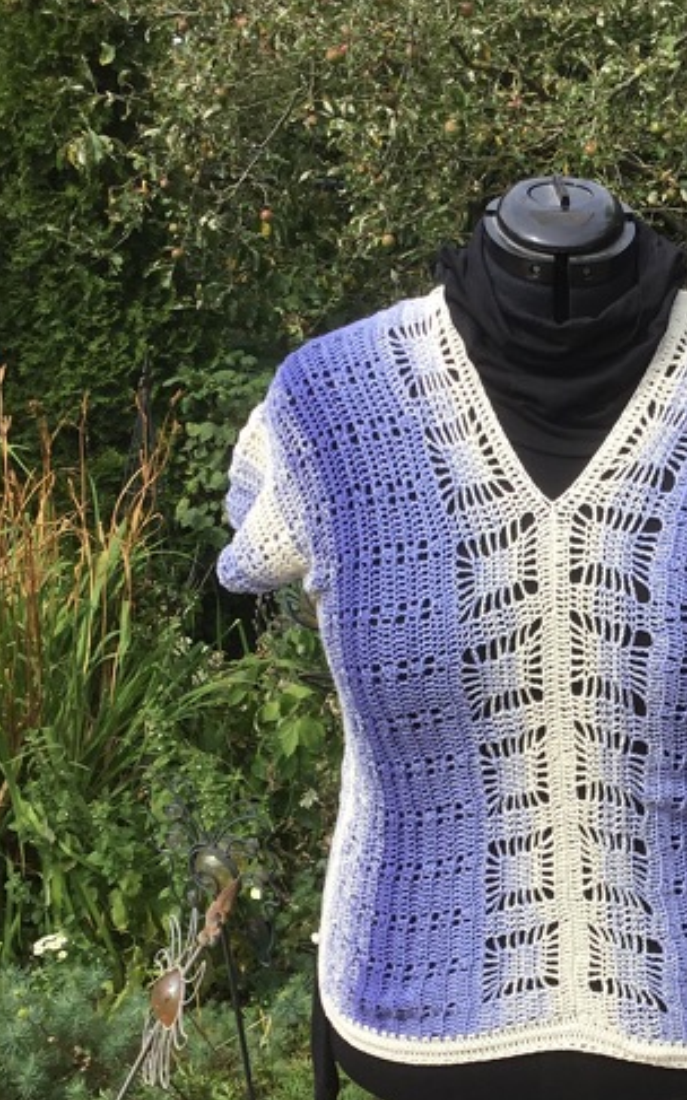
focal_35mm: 54
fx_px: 1619
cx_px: 626
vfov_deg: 37.1
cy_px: 745
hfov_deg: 23.3
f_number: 2.4
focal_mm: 3.3
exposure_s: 1/981
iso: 25
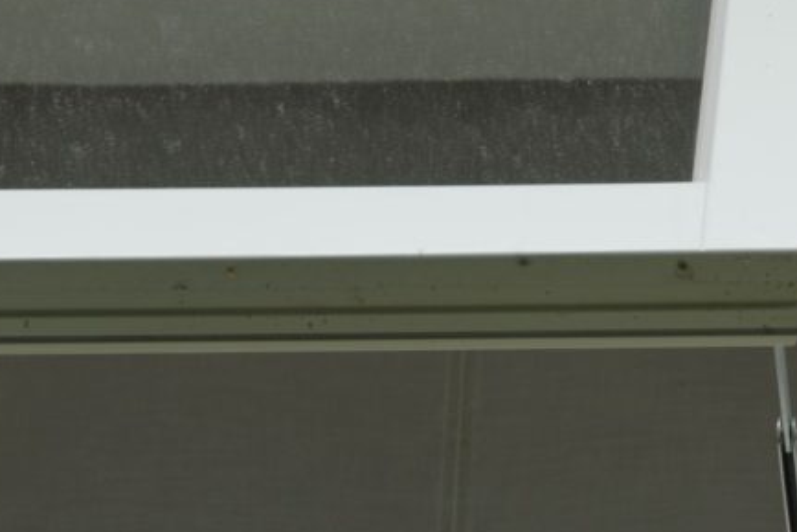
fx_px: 6178
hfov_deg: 7.4
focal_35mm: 279
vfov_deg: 4.9
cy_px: 312
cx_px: 648
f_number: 8
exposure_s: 1/125
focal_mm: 105
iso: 100
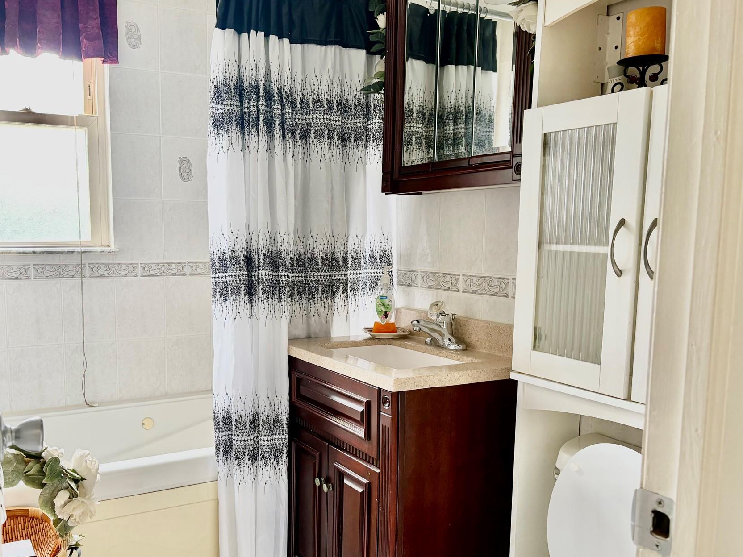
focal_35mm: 32
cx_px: 294
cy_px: 316
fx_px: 687
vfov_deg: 44.1
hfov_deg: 56.3
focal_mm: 5.96
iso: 125
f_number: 1.6
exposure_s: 1/110
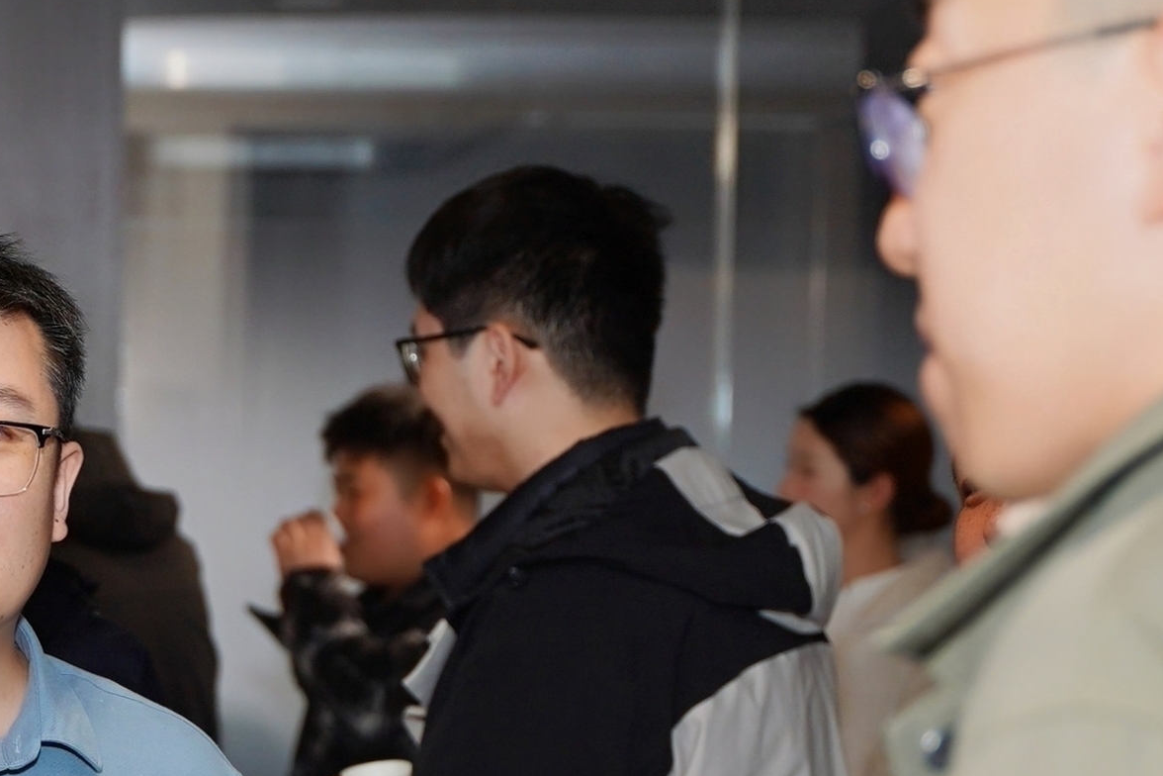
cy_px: 826
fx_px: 4413
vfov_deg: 9.9
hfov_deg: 14.8
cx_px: 59
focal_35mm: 137
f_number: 2.8
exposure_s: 1/200
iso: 200
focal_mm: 41.8
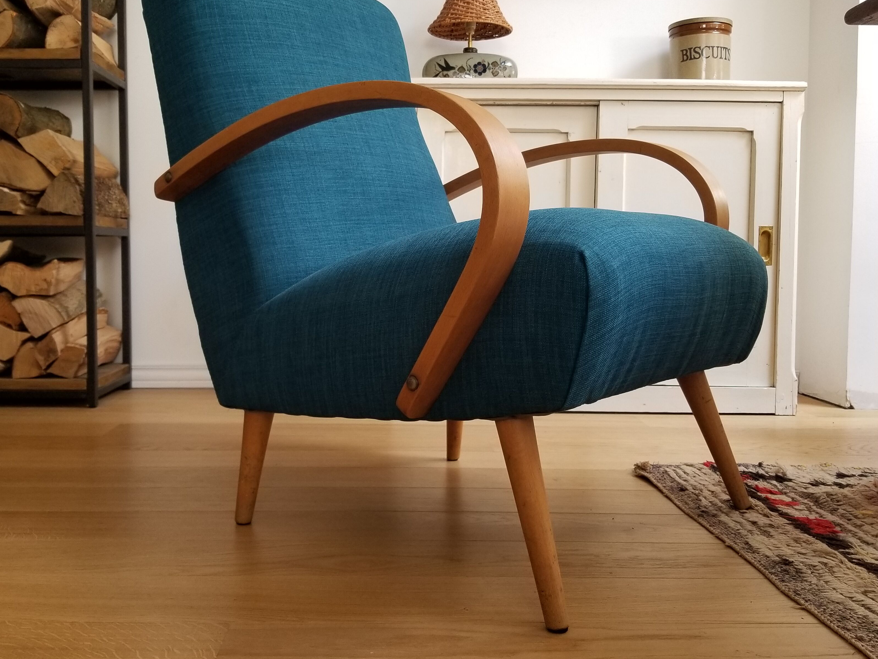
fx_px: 837
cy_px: 299
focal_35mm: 33
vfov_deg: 42.9
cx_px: 415
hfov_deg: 55.3
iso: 125
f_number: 1.7
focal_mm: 4.25
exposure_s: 1/50
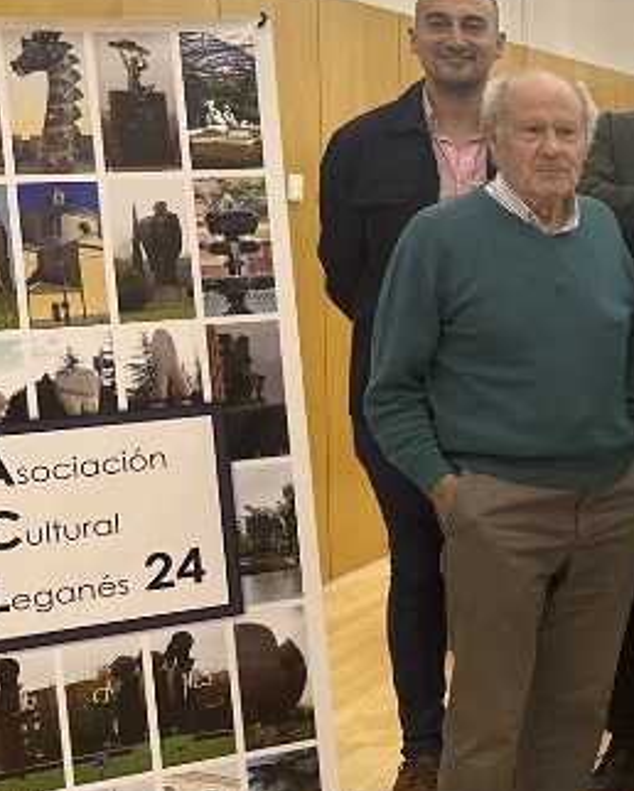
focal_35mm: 72
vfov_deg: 26.4
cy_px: 325
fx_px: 1687
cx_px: 1084
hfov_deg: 17.8
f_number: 1.78
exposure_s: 1/100
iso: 200
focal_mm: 6.86
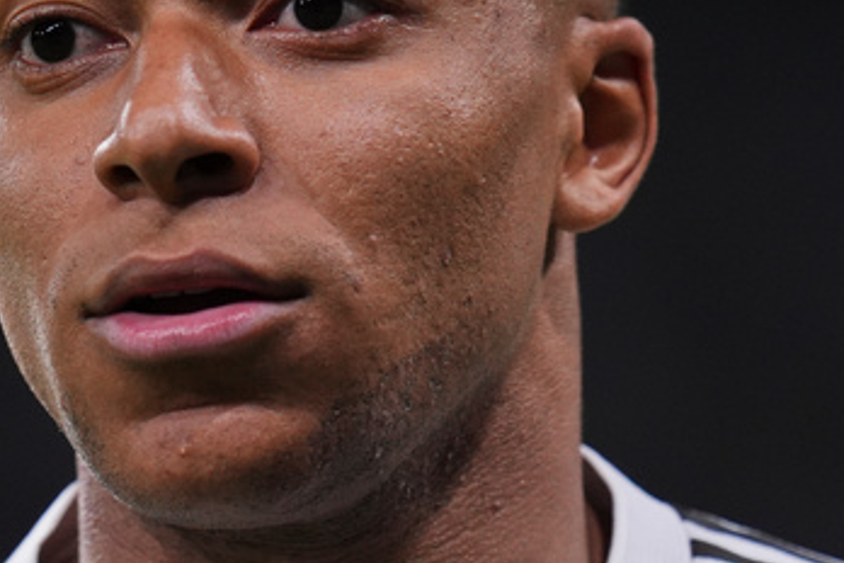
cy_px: 359
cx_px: 378
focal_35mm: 1178
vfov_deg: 1.2
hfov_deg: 1.8
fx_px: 27615
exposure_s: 1/2000
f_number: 2.8
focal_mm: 400
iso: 1600
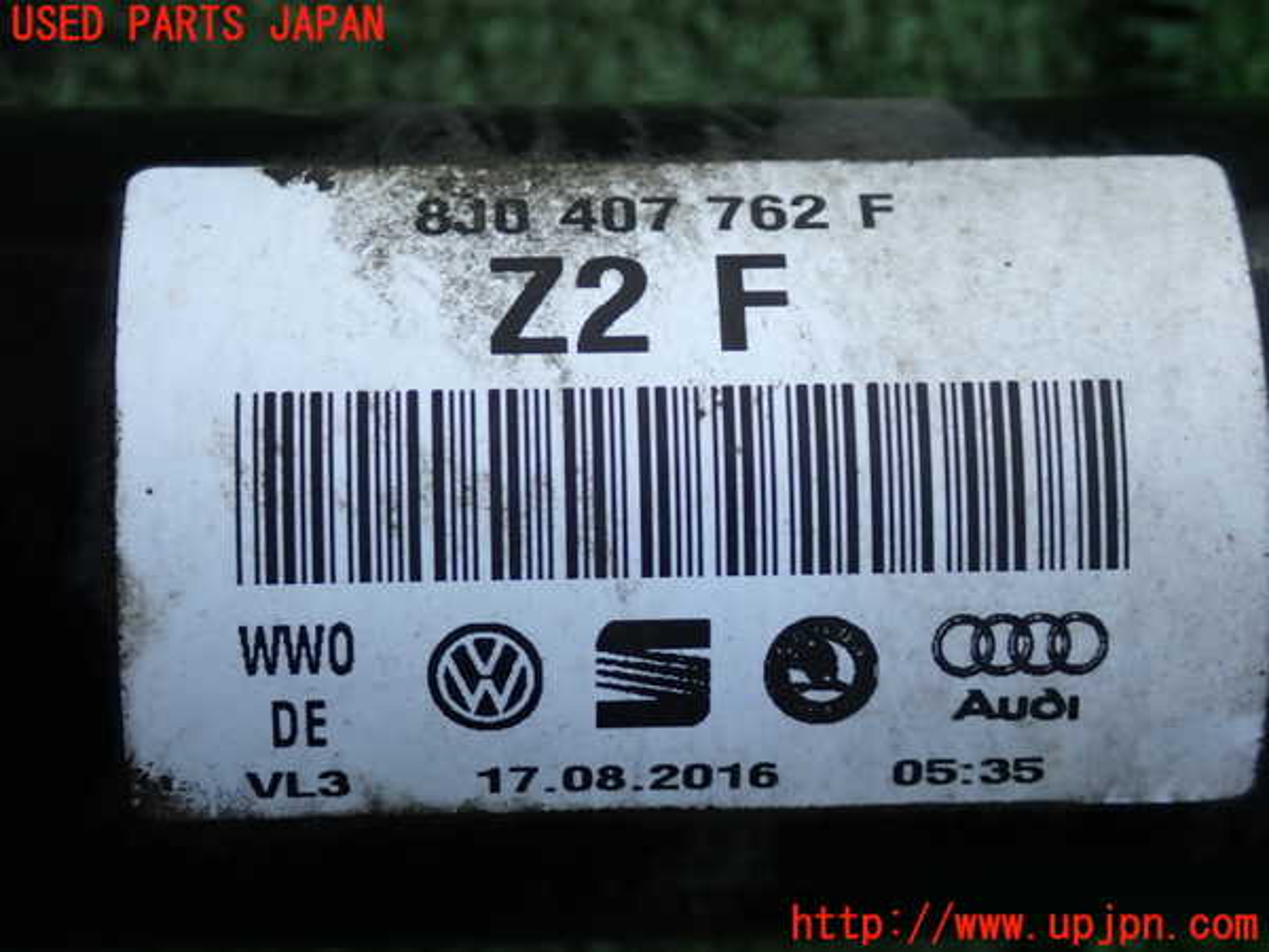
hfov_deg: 25.3
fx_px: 2823
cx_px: 634
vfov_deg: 19.1
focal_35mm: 77
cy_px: 476
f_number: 4.1
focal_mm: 13.65
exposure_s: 1/125
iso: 160
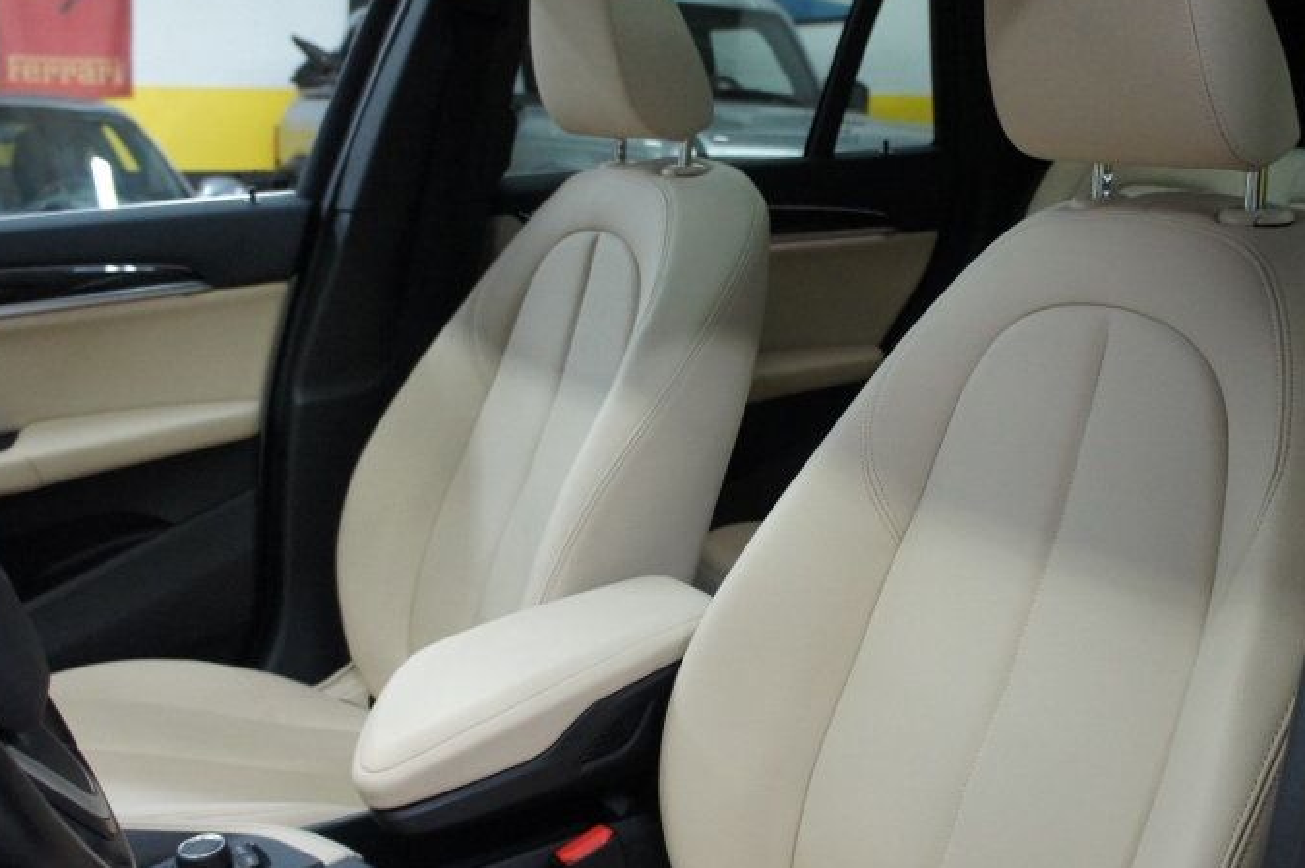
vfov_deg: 32.6
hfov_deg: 47.0
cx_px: 811
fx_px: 1485
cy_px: 447
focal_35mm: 41
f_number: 3.5
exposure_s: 1/80
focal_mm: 18
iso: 1600
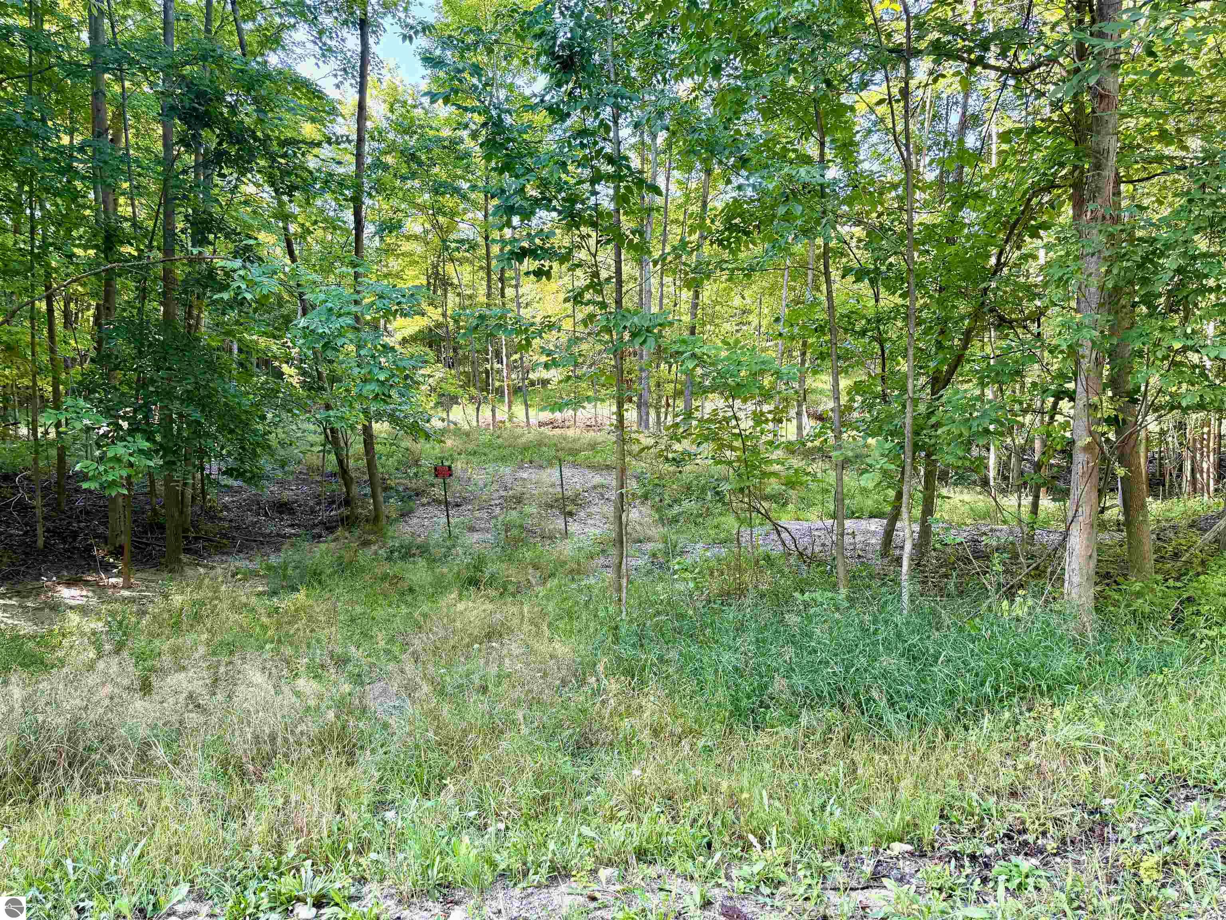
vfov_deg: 56.8
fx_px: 850
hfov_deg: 71.6
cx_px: 613
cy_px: 460
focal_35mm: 24
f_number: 1.78
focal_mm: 6.76
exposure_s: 1/228
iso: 100
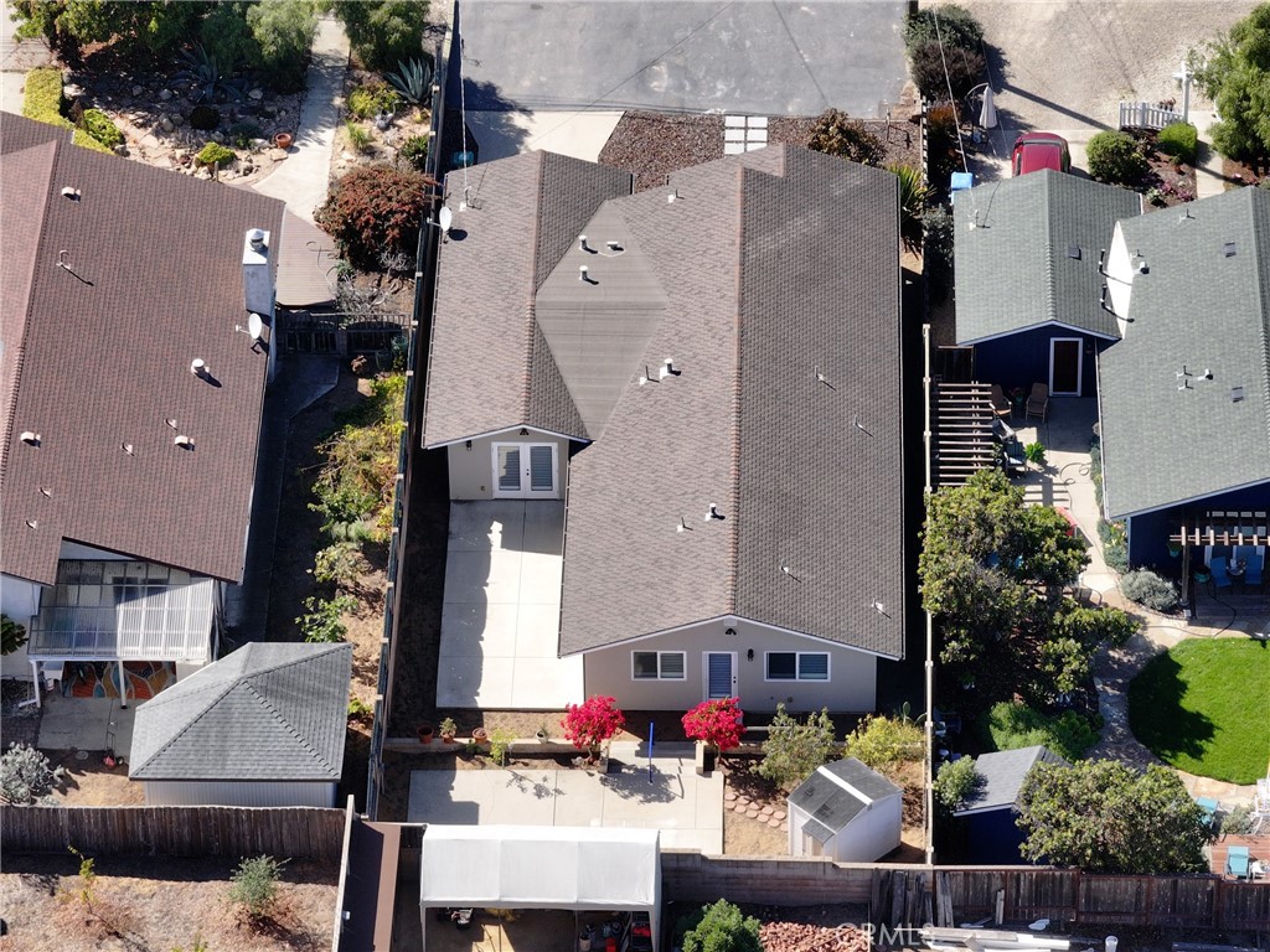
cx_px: 635
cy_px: 476
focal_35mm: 166
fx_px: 6090
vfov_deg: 8.9
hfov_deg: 11.9
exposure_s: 1/320
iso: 100
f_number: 3.4
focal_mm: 30.71
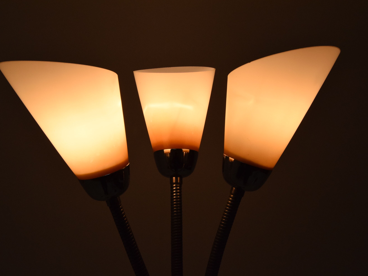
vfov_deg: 29.7
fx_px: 521
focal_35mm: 49
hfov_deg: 38.9
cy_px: 138
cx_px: 171
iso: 1600
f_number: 13
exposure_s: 1/640
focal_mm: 30
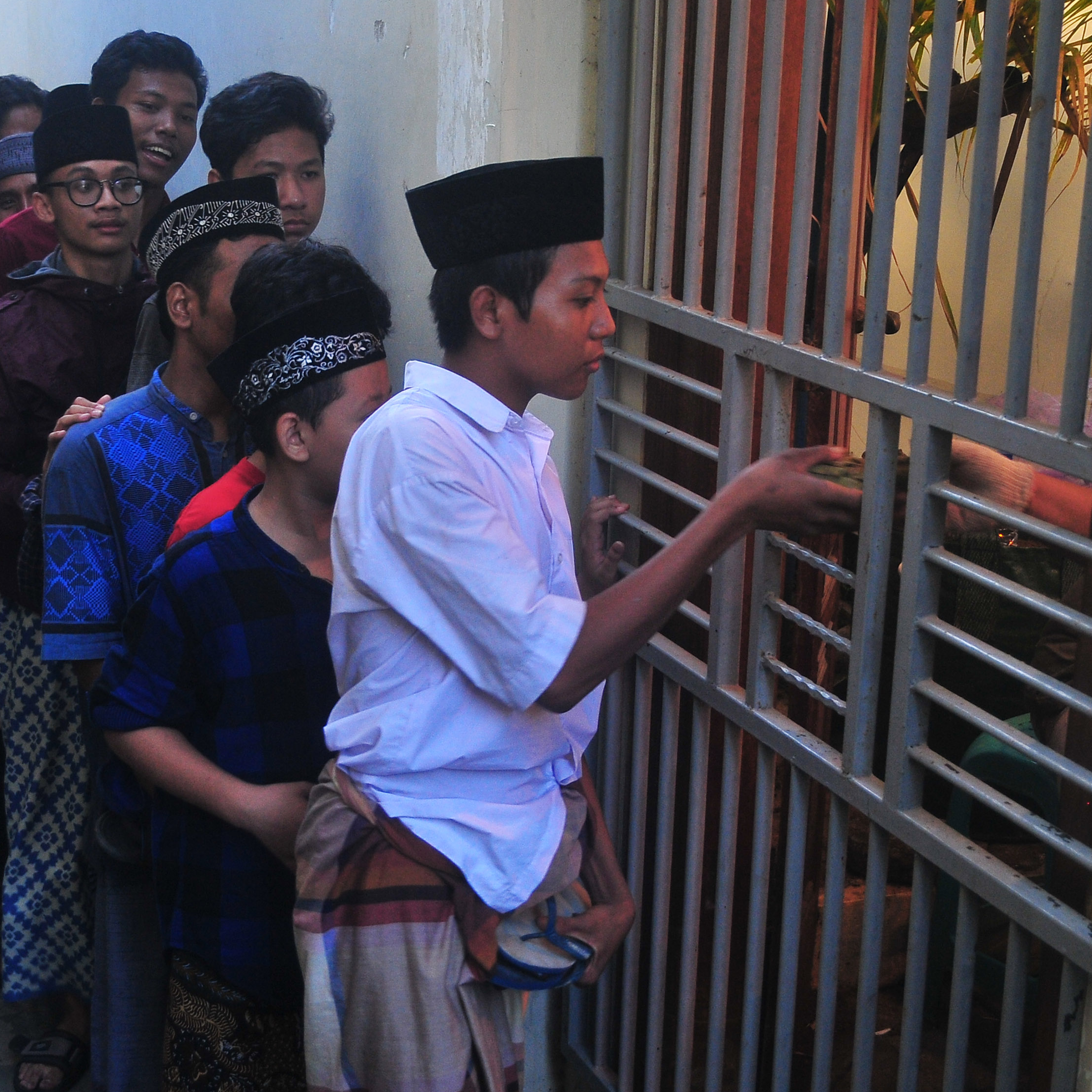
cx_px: 425
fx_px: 1927
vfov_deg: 31.6
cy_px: 561
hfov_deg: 31.5
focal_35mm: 54
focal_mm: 22
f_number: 4
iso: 400
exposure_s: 1/60
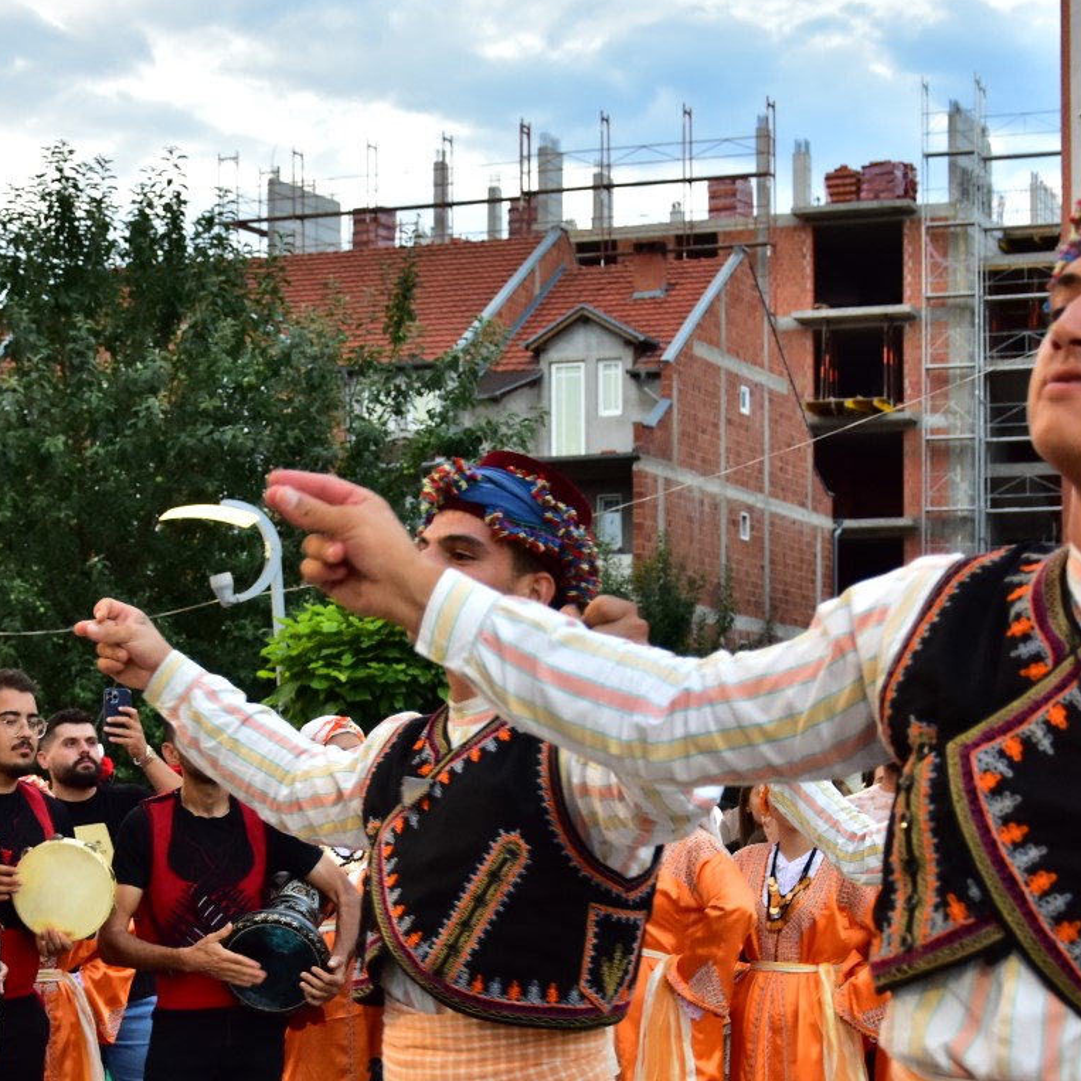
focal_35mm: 92
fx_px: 3250
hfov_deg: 18.8
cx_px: 394
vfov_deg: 18.8
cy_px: 747
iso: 720
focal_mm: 34
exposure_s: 1/100
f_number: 4.2
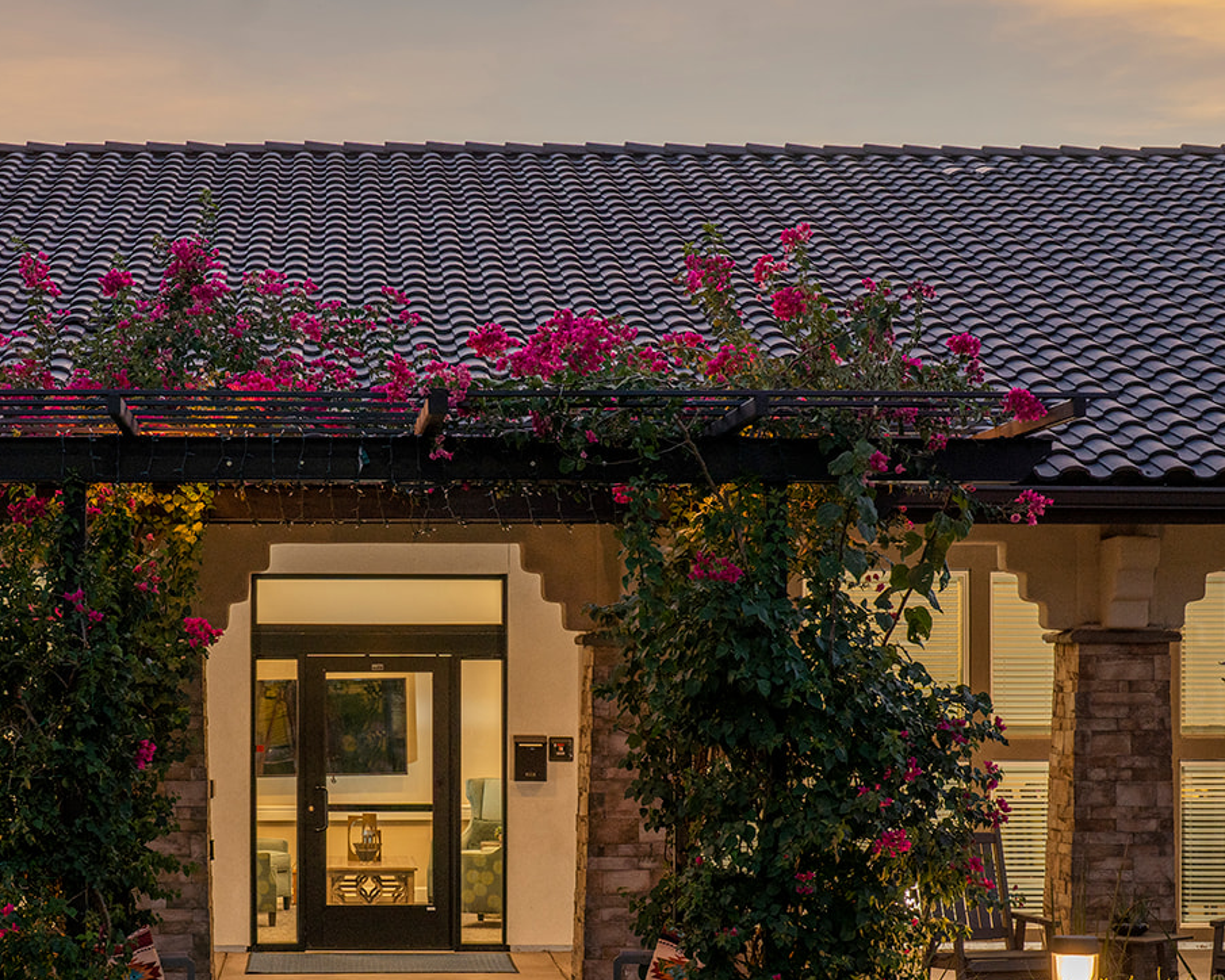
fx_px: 3009
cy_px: 710
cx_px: 391
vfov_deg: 18.4
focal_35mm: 83
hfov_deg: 22.9
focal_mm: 50
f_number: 5.6
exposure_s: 1/40
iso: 500
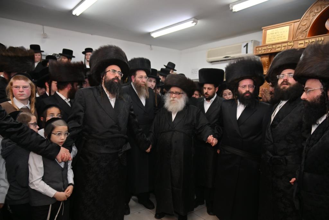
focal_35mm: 24
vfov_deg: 53.1
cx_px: 164
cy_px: 110
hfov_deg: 73.7
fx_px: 219
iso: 500
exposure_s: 1/200
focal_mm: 24
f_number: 4
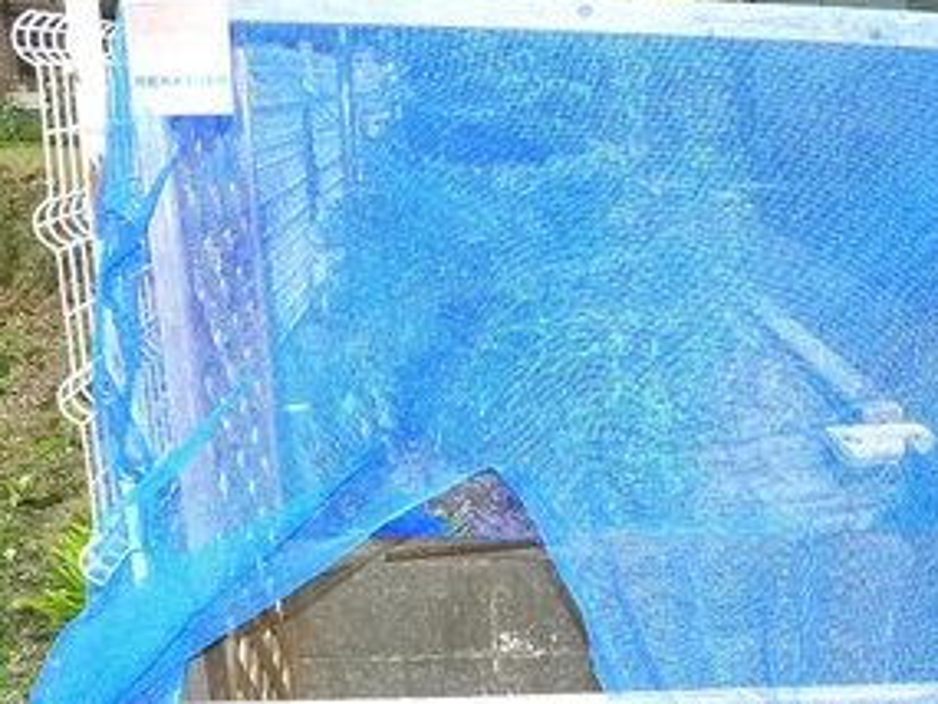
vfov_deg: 24.6
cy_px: 512
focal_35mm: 59
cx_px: 678
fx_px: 1599
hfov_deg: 32.2
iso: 400
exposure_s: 1/800
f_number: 4
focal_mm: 5.1
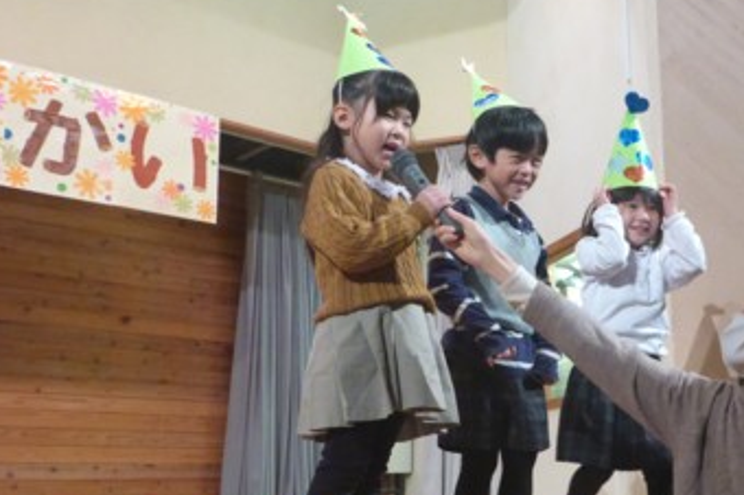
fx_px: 619
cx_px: 365
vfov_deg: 43.5
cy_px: 254
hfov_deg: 62.0
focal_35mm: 30
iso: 800
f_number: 3.3
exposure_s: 1/80
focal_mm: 4.9
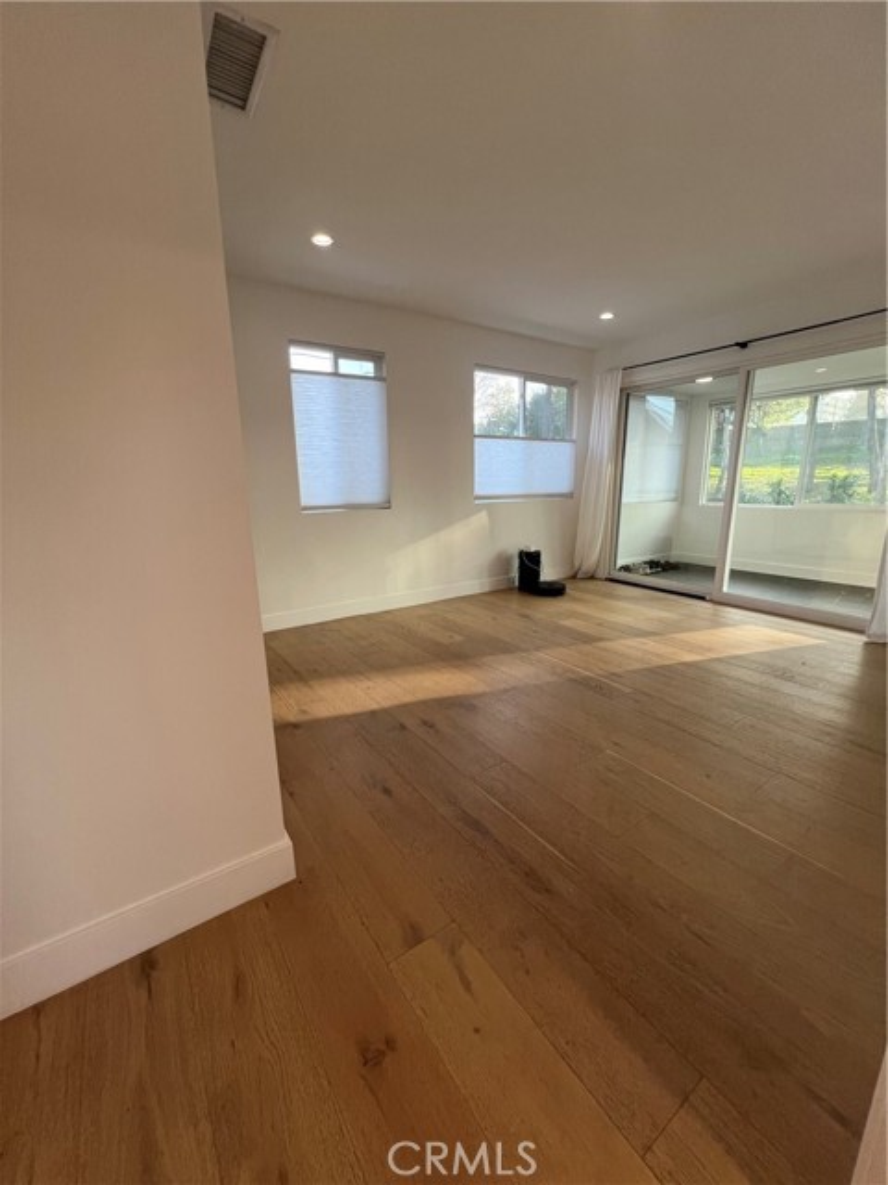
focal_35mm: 13
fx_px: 445
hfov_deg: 89.9
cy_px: 592
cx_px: 444
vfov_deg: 106.2
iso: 100
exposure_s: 1/120
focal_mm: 1.57
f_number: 1.8
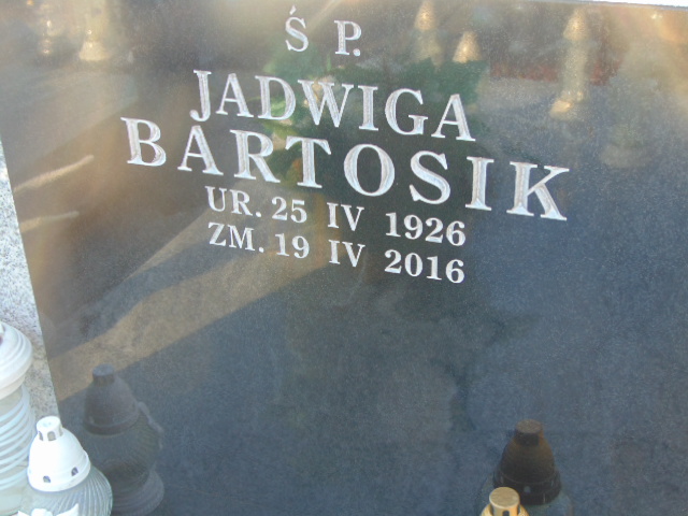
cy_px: 258
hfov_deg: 38.2
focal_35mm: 50
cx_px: 344
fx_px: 994
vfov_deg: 29.1
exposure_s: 1/60
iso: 80
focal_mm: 9
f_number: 3.5
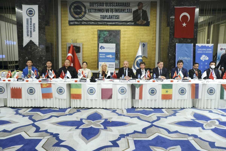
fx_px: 188
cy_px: 76
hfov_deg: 61.9
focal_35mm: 30
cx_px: 113
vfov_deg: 43.6
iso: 4000
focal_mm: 30
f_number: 5.6
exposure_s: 1/60
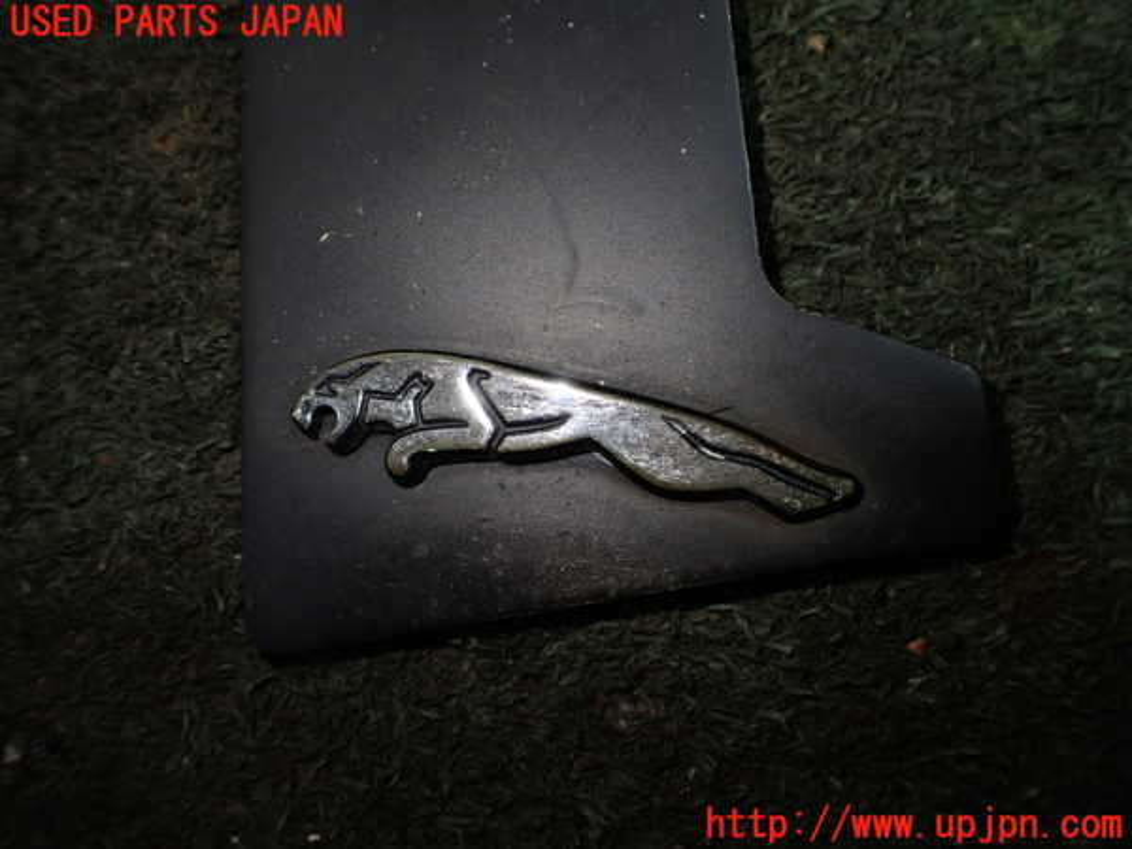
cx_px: 566
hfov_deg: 60.0
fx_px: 981
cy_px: 424
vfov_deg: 46.8
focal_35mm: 30
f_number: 2.3
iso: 250
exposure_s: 1/125
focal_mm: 5.4
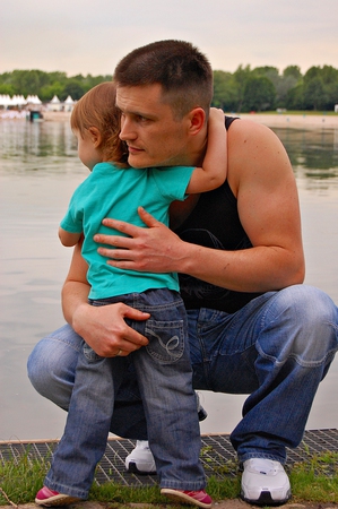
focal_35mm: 82
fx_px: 1164
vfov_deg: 24.6
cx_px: 169
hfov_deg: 16.5
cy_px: 254
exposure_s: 1/320
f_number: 6.3
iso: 800
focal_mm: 55
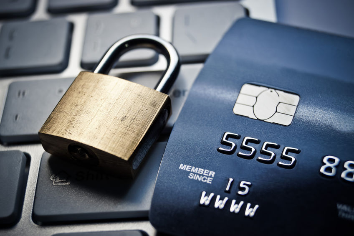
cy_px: 118
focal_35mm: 82
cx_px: 177
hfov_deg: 24.6
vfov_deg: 16.5
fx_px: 811
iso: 100
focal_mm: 55
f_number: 7.1
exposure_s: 1/15
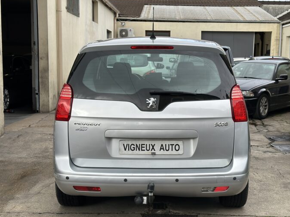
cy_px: 119
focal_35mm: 57
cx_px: 165
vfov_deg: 25.6
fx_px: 477
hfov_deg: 33.7
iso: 64
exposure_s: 1/880
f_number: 1.78
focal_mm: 6.86
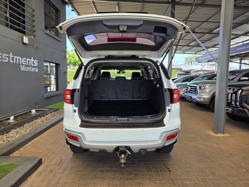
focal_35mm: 23
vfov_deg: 58.9
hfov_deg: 73.9
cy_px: 94
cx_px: 124
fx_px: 165
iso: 12
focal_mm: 6.25
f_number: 1.7
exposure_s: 1/100
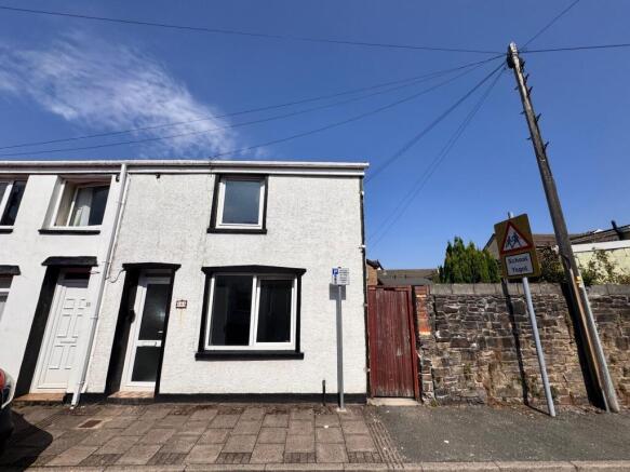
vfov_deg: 85.7
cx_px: 315
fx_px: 255
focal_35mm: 14
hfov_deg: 102.1
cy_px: 236
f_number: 2.2
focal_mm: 2.22
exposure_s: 1/4132
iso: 40
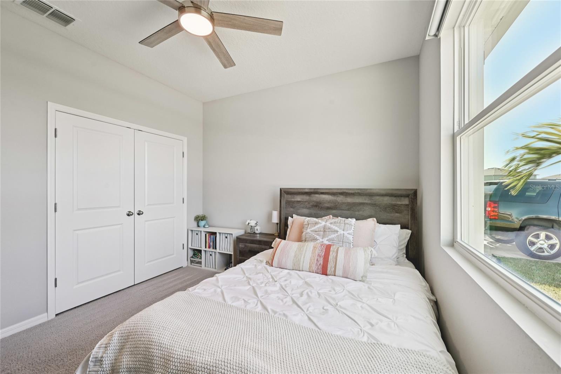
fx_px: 218
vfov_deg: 81.2
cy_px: 187
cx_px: 280
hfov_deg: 104.3
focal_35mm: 14
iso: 400
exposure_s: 1/125
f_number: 8
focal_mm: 14
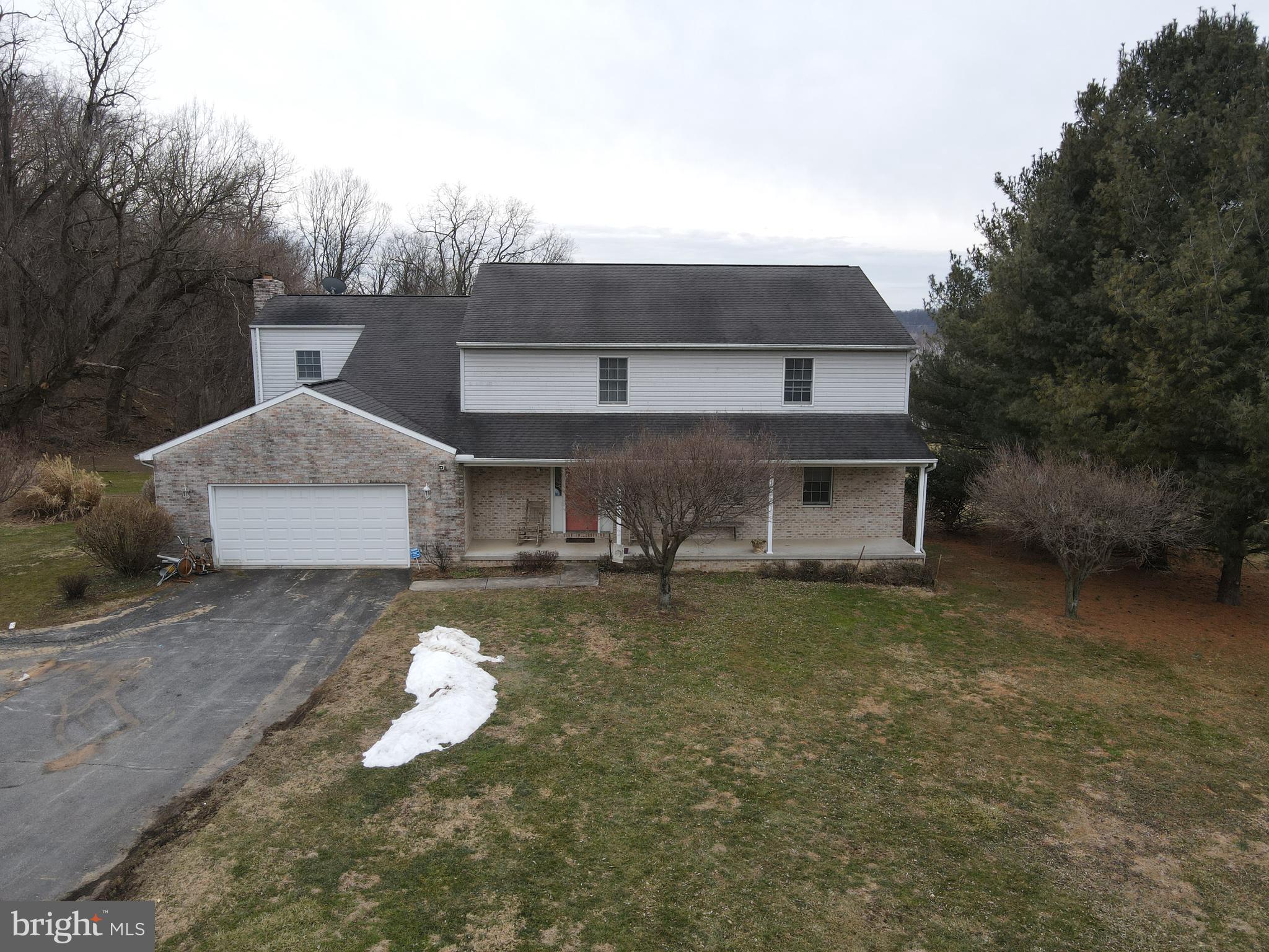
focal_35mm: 24
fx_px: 880
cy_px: 476
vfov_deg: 56.8
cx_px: 634
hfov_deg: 71.6
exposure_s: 1/240
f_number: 2.8
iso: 100
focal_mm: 4.5
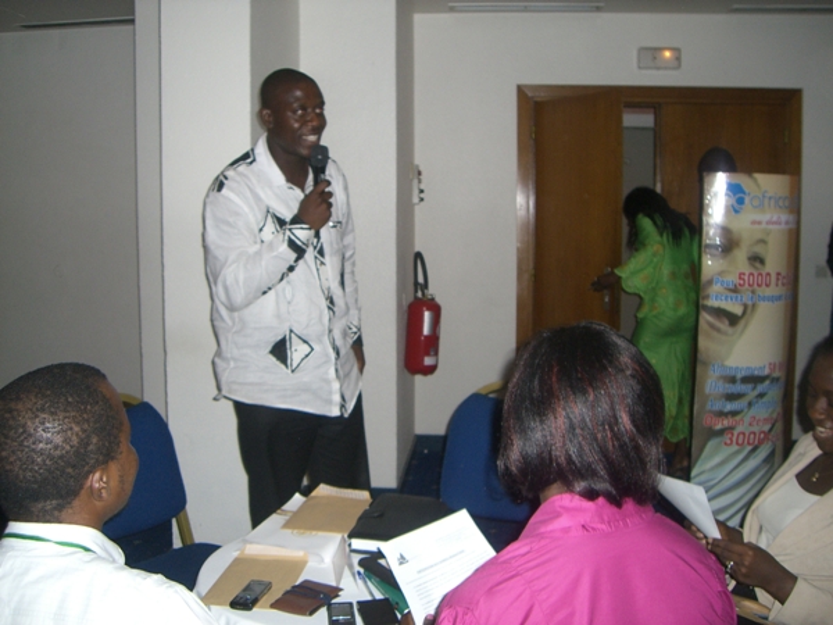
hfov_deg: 49.0
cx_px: 416
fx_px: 914
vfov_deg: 37.7
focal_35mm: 38
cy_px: 312
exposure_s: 1/60
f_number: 2.7
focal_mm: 6.2
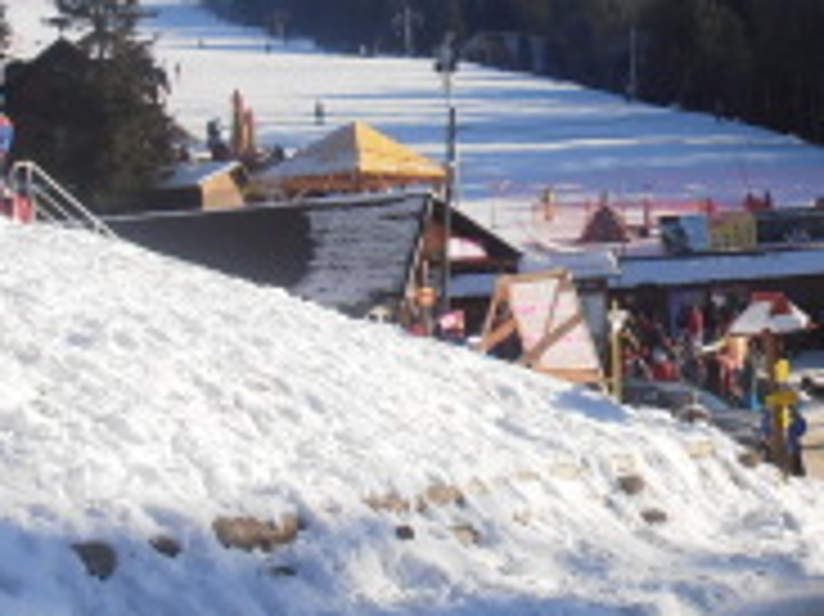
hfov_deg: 28.8
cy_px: 198
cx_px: 824
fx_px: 1499
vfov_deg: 23.1
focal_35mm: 63
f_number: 7.9
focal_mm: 4.2
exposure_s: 1/200
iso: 80
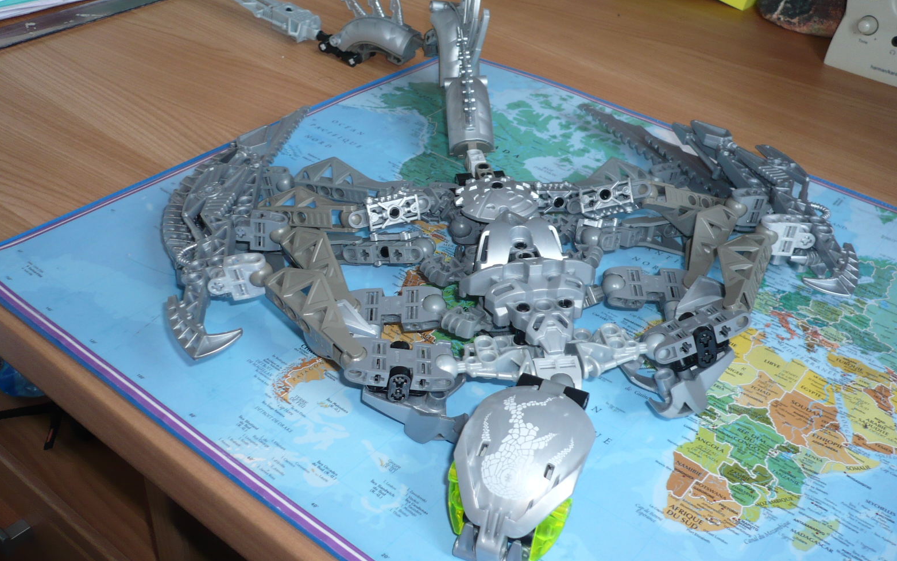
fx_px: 929
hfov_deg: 51.5
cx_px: 456
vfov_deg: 33.5
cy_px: 223
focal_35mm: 38
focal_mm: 5.8
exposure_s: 1/30
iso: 100
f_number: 2.8
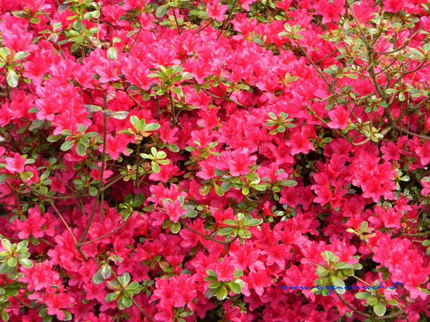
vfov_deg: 8.2
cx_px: 215
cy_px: 161
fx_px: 2236
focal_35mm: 180
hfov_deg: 11.0
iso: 50
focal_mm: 46.4
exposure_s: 1/200
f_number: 4
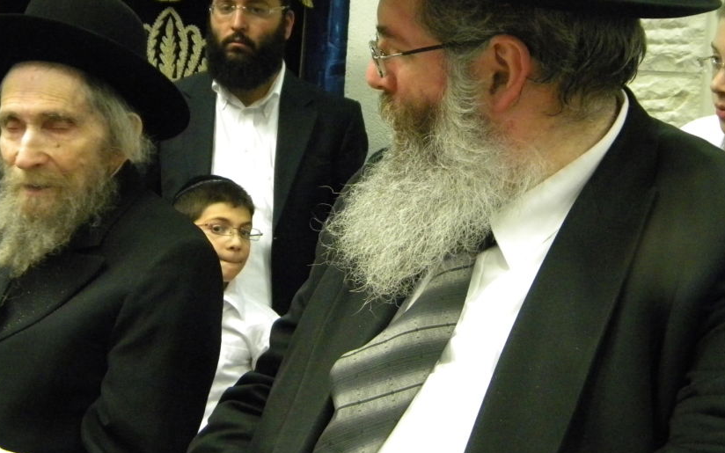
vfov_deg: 23.9
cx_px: 330
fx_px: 1067
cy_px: 176
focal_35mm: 54
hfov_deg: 37.5
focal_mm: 7.3
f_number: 3.8
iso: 800
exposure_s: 1/53.7
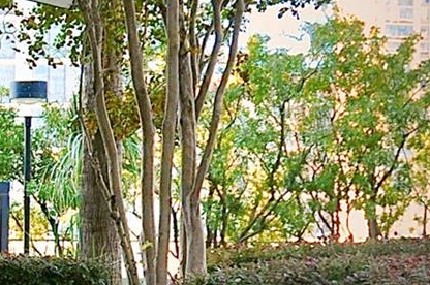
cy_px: 252
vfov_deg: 10.2
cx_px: -498
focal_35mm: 133
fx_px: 1586
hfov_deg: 12.9
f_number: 5.6
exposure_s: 1/125
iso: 360
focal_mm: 18
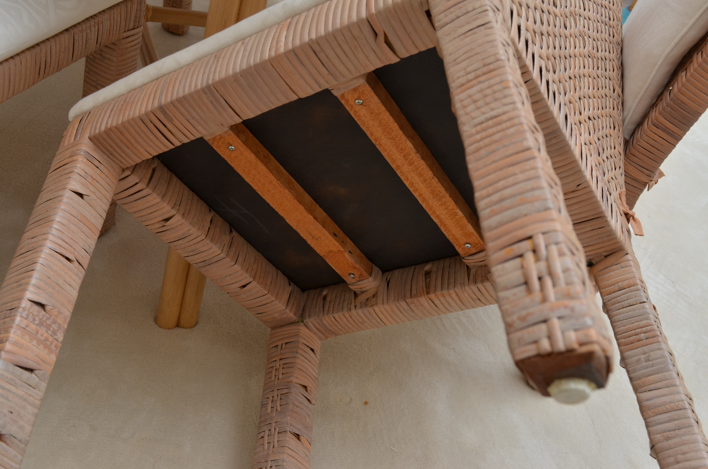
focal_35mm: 39
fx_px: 765
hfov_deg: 49.6
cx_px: 354
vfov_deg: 34.1
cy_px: 234
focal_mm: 26
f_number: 6.7
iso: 250
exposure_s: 1/125
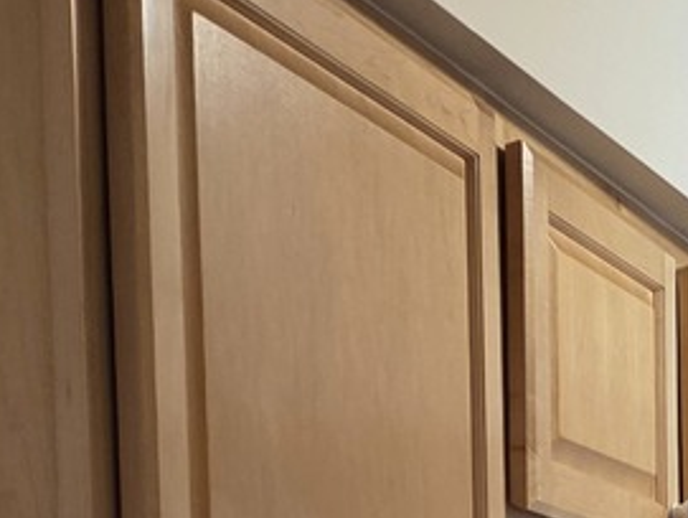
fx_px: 2428
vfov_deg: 10.9
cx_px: 1480
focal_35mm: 122
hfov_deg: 13.3
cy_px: 1079
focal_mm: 5.4
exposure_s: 1/120
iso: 400
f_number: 1.8
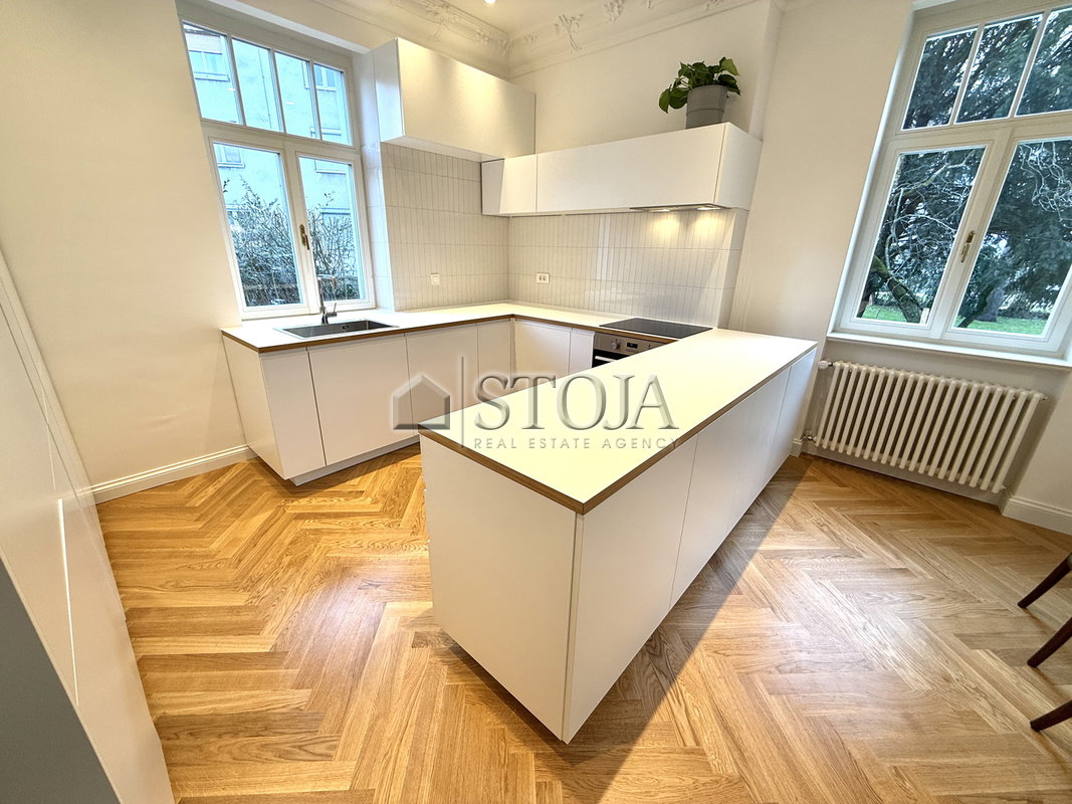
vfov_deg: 85.7
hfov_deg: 102.1
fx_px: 434
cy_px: 402
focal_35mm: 14
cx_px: 536
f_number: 2.2
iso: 64
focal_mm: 2.22
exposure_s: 1/100
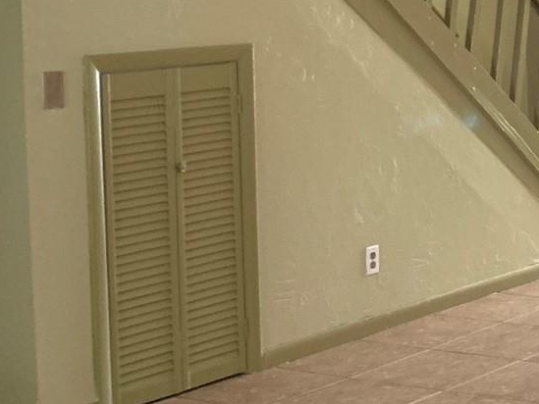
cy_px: -3
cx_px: 726
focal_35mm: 97
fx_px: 1511
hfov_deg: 18.6
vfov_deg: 15.0
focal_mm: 4.25
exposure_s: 1/60
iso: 100
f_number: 1.8
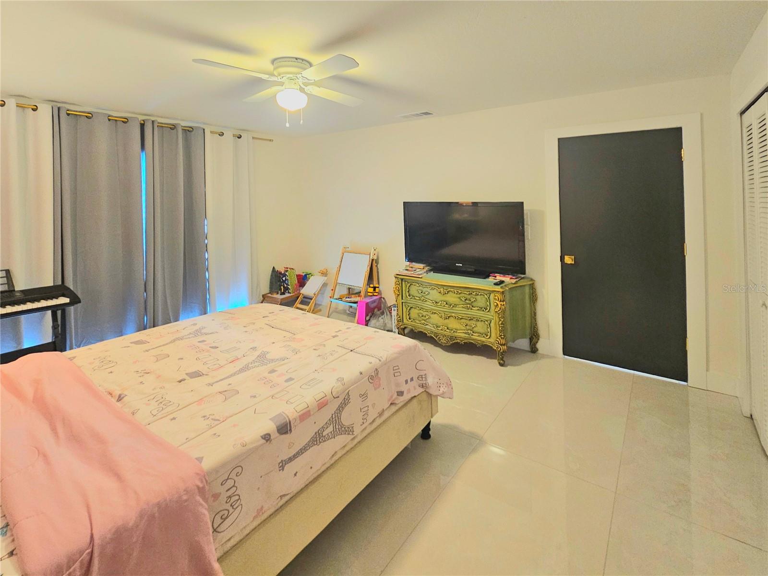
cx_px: 384
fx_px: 288
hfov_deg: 106.2
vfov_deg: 89.9
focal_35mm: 13
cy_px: 288
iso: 500
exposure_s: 1/30
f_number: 2.2
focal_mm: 2.2
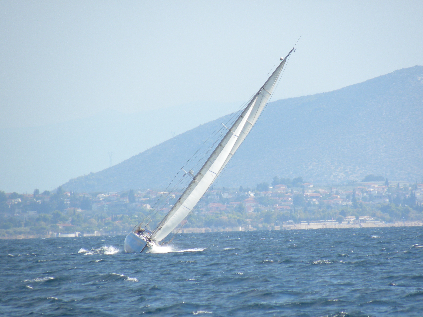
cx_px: 229
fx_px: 9568
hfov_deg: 2.5
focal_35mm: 783
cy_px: 194
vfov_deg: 1.9
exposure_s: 1/303
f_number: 5
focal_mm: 110.4
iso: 64
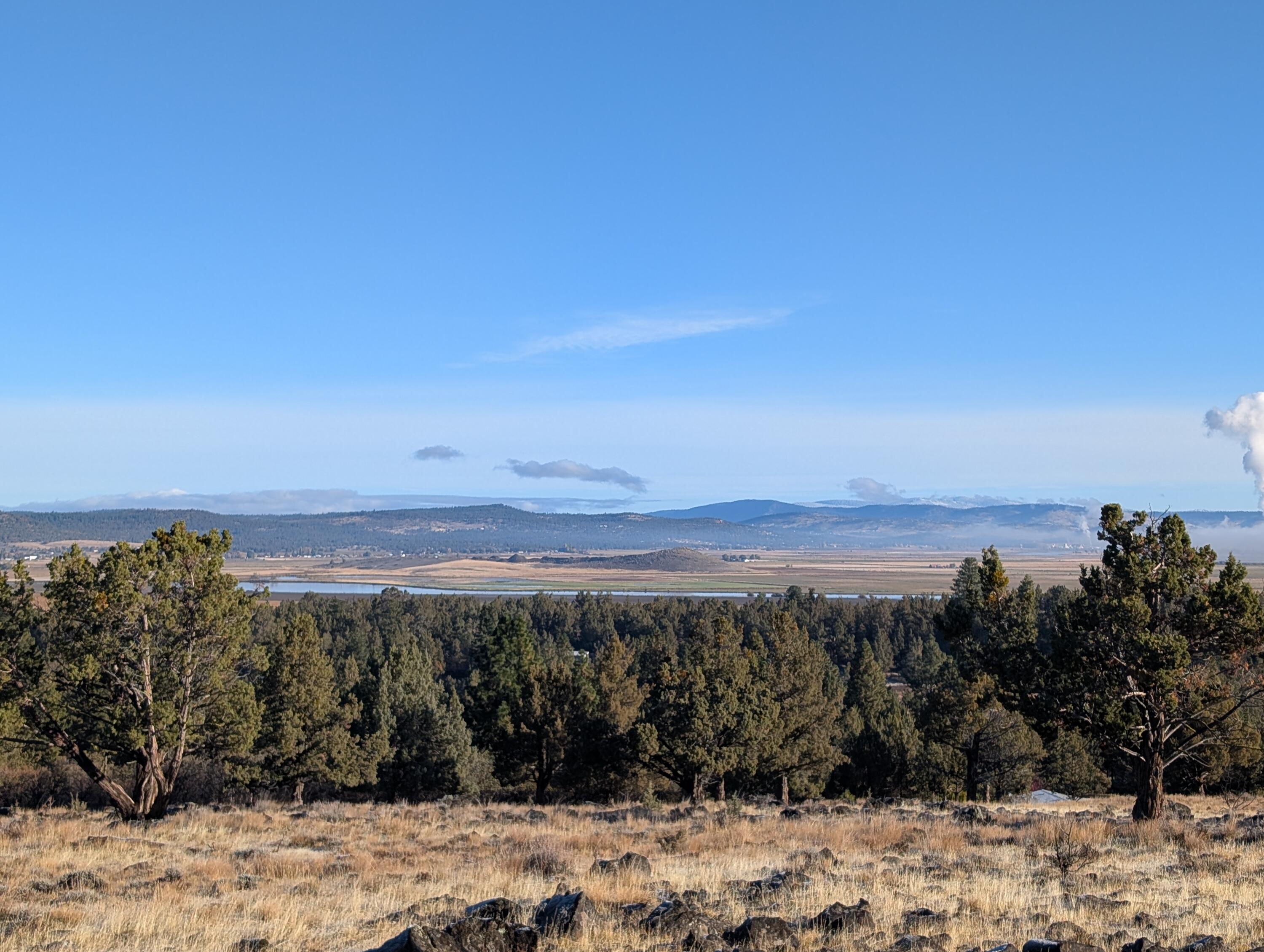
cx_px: 632
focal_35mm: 49
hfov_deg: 38.9
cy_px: 476
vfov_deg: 29.7
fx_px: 1792
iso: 24
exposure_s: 1/998
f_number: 1.68
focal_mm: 6.9
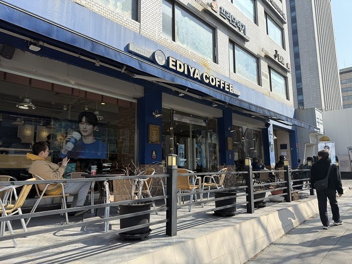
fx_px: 244
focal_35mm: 24
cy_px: 132
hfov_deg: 71.6
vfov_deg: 56.8
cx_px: 176
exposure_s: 1/2169
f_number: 1.78
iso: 80
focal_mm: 6.76
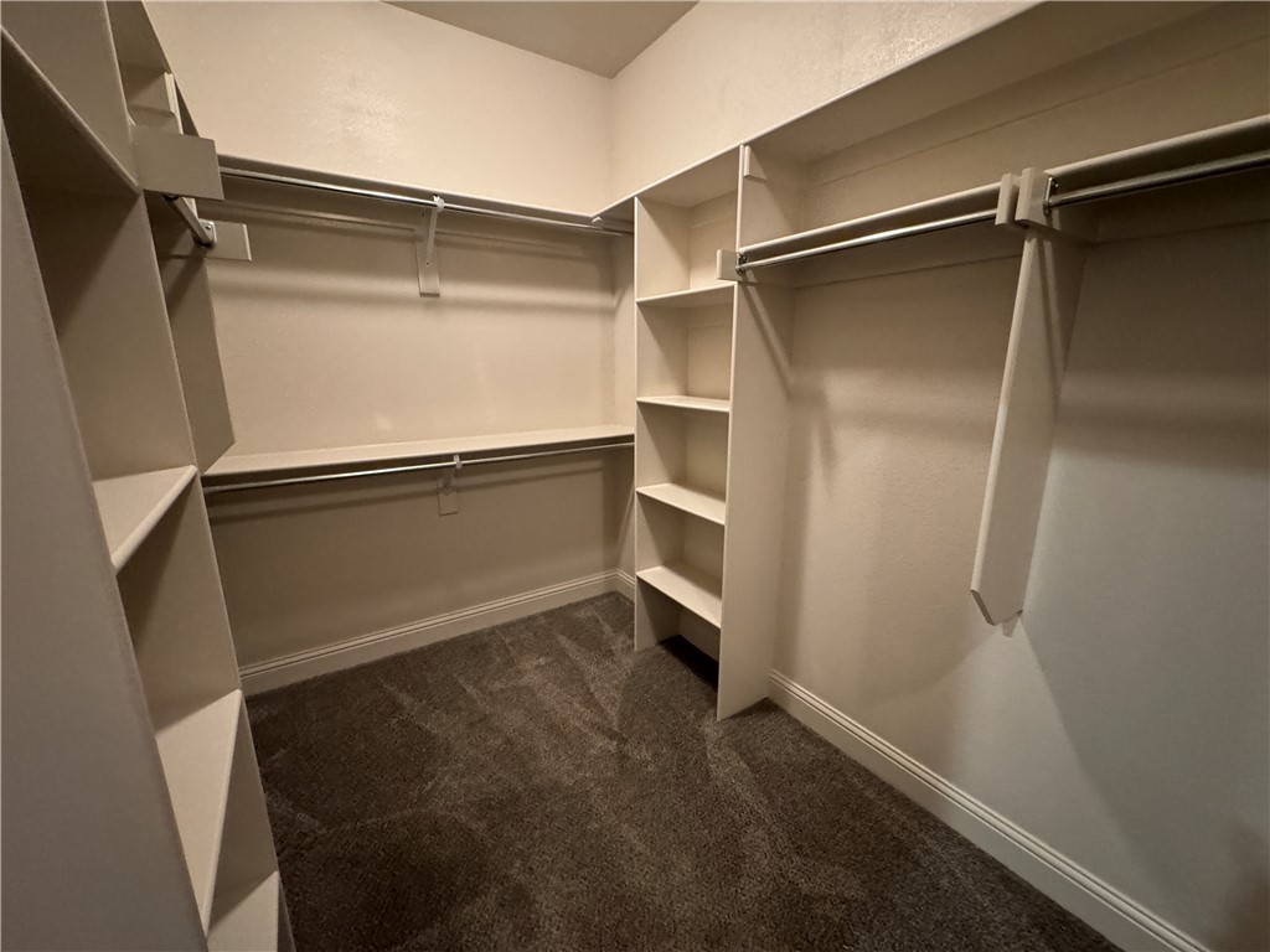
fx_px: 514
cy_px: 476
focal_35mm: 14
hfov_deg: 102.1
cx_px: 635
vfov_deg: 85.7
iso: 1000
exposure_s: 1/40
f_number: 2.2
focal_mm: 2.22
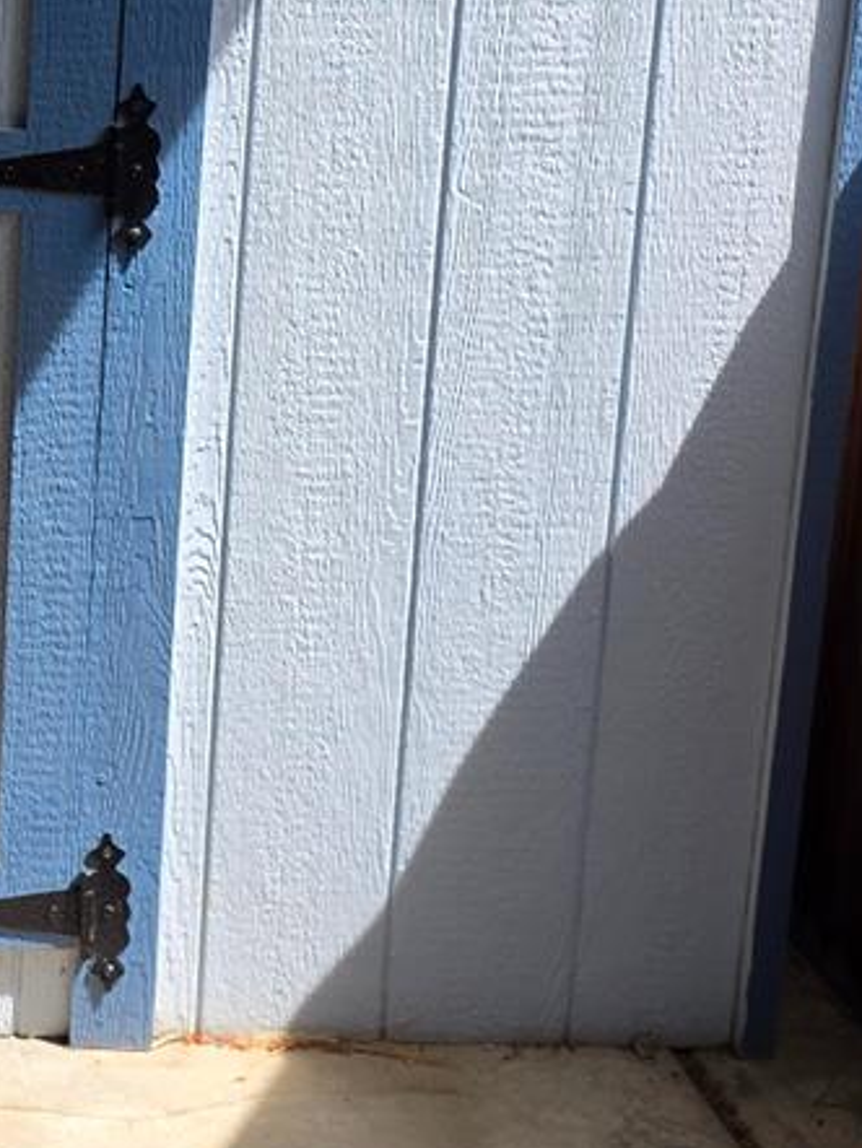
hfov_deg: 17.6
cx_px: -305
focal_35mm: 78
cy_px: 223
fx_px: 2587
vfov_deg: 24.6
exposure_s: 1/1425
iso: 80
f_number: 1.7
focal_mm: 6.3
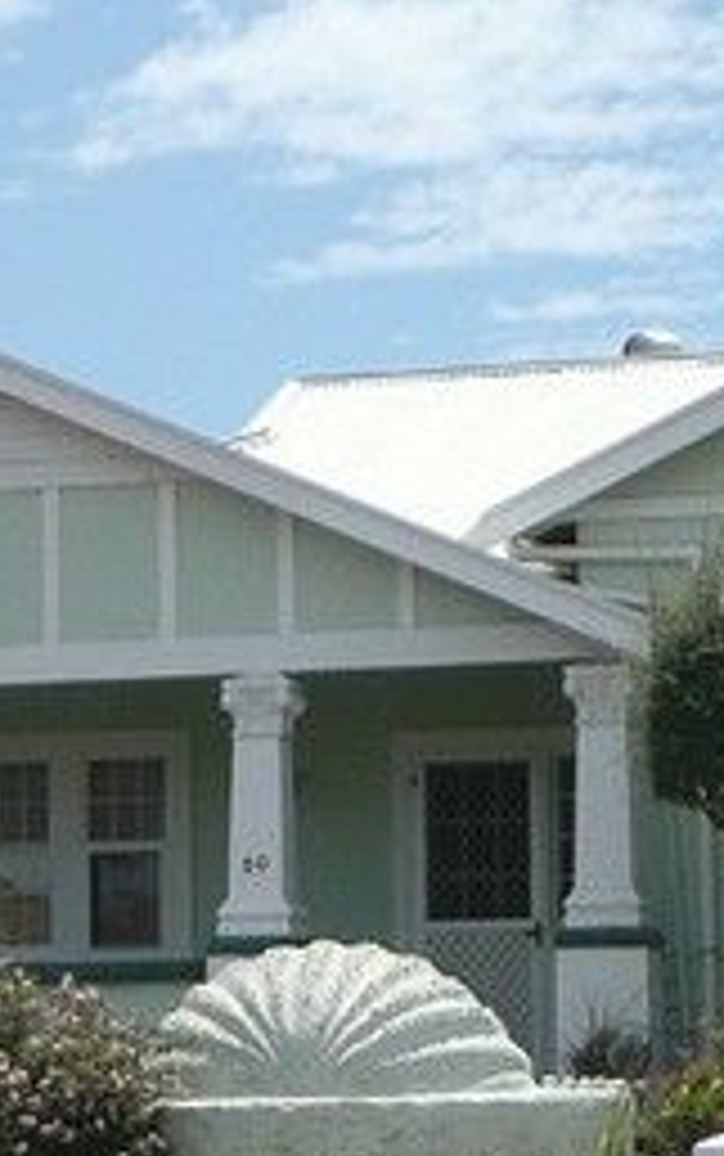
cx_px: 279
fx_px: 4160
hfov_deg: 9.9
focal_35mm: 132
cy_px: 805
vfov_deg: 15.8
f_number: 3.3
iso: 100
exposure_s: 1/1300
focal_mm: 4.6
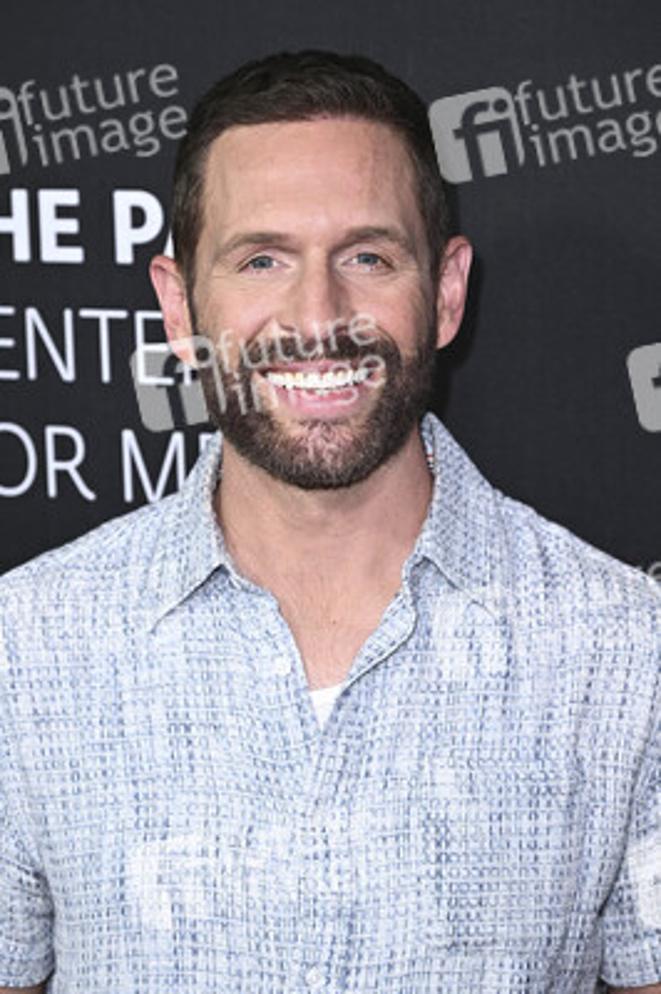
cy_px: 497
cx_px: 330
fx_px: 2869
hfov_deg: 13.1
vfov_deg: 19.7
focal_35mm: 104
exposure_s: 1/200
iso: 1250
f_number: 5.6
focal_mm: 104
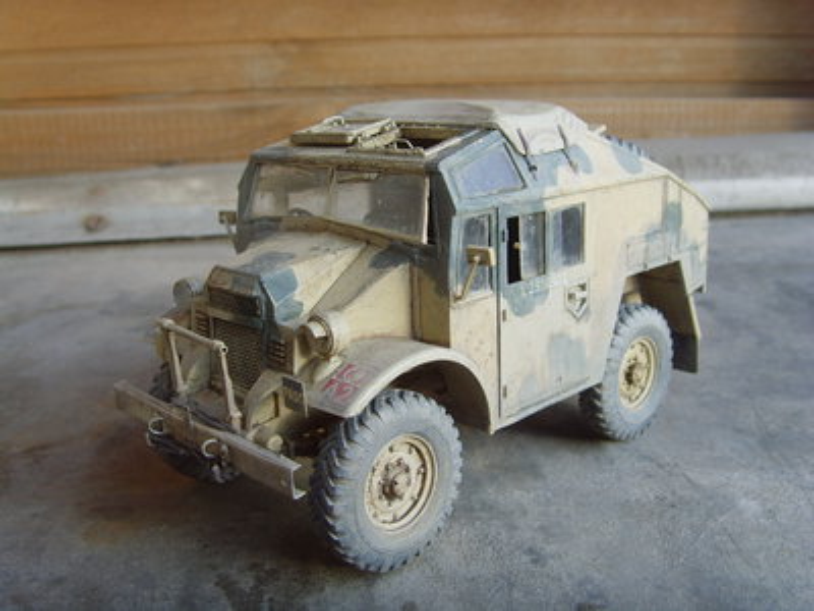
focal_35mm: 39
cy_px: 306
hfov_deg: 47.9
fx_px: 917
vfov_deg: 36.8
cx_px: 407
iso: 80
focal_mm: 6.6
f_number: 3.5
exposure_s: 1/90
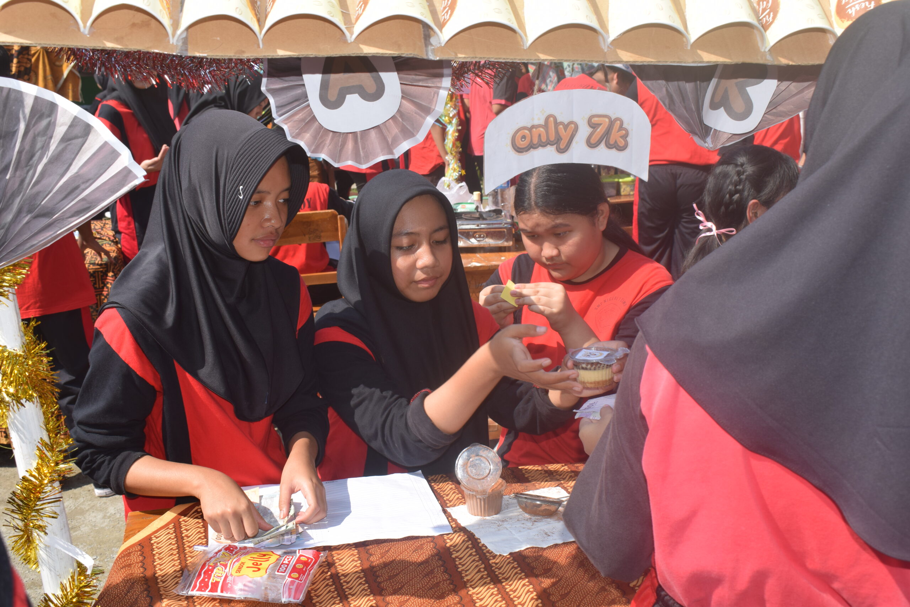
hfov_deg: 46.4
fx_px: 1062
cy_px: 304
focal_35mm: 42
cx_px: 455
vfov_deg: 31.9
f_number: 9
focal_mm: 28
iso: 100
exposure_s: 1/200
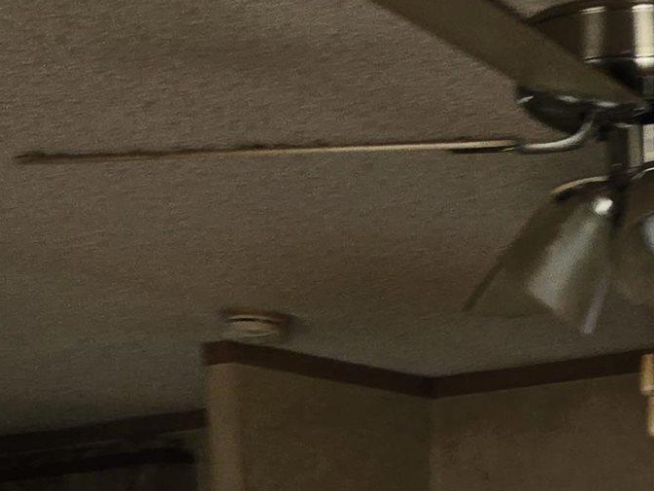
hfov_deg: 17.8
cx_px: 786
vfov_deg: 12.1
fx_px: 1984
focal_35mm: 105
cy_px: 1065
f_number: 1.8
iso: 100
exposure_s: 1/30
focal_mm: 5.4
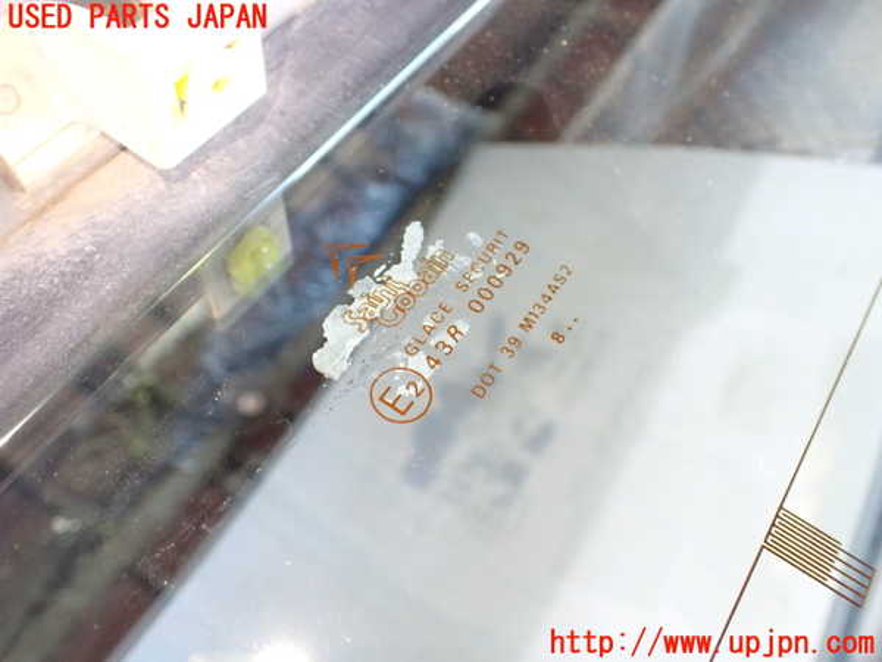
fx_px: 764
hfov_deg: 60.0
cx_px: 441
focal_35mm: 30
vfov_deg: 46.8
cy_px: 331
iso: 800
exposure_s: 1/80
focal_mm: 5.4
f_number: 2.3
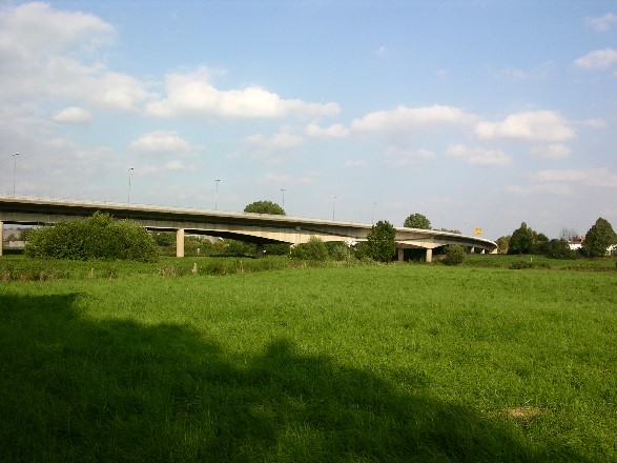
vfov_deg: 40.7
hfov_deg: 52.6
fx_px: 624
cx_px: 308
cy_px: 232
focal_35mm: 35
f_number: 8
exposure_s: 1/119
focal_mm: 8.9
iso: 50
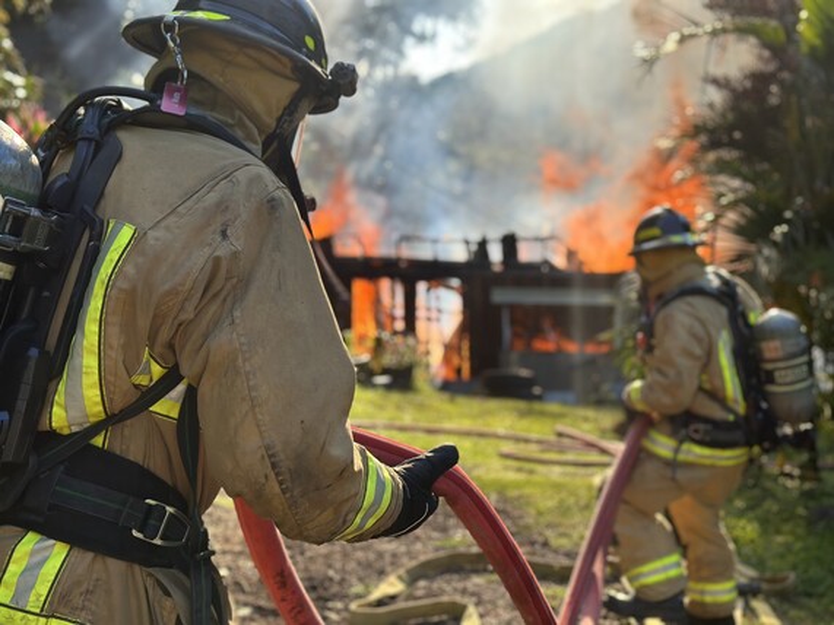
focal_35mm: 48
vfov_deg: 30.3
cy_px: 312
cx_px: 417
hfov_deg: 39.7
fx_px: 1156
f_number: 1.78
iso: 80
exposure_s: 1/1517
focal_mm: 6.86
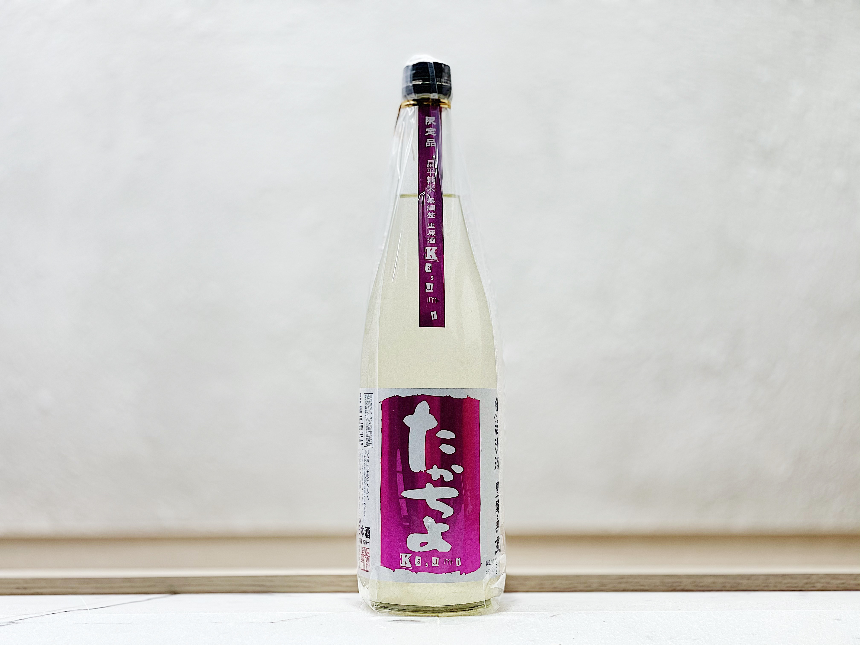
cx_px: 430
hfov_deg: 36.8
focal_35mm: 52
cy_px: 322
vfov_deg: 28.0
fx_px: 1292
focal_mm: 6
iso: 64
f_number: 2
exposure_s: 1/100
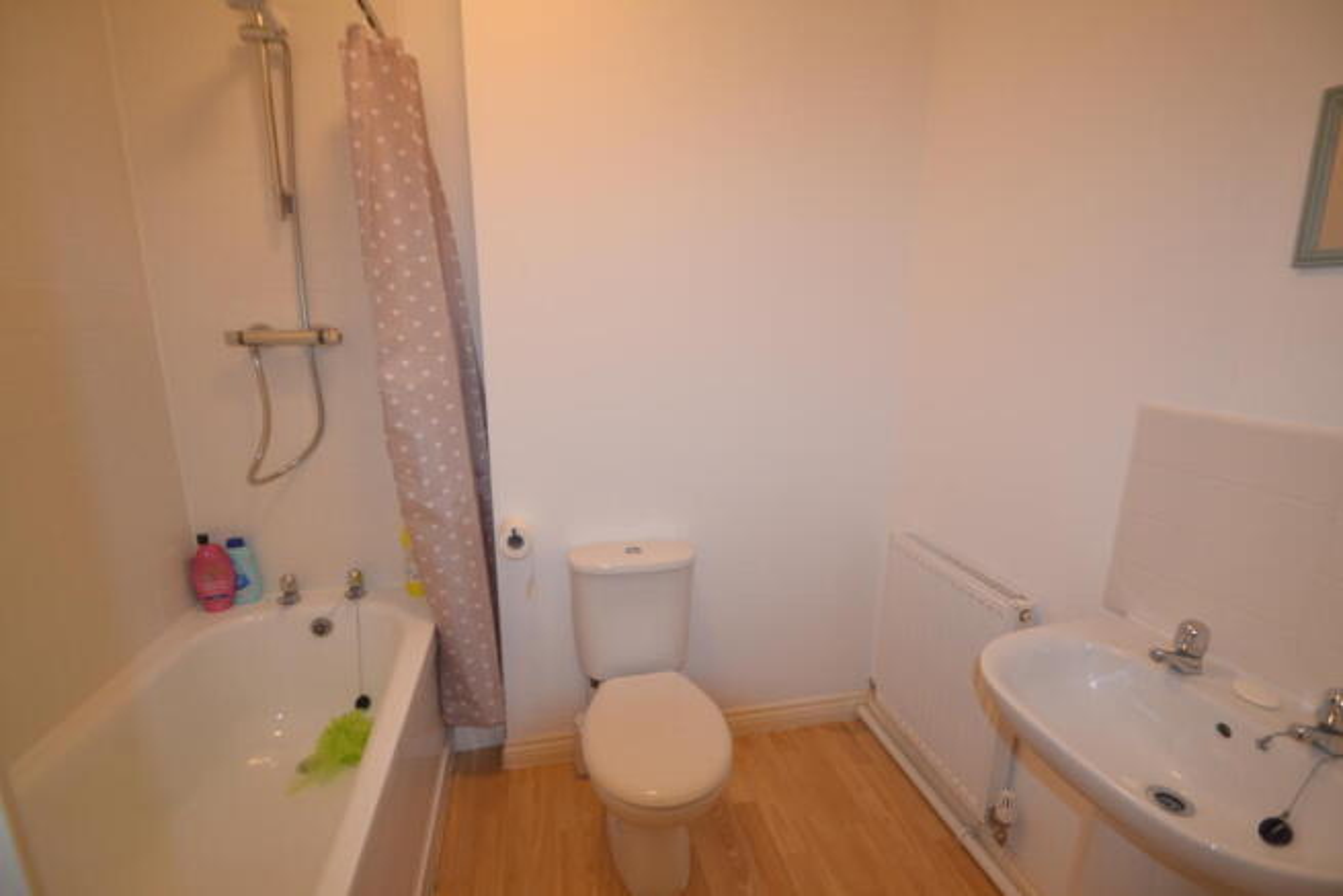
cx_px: 672
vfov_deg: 77.4
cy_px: 448
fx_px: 560
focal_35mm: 15
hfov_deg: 100.4
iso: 640
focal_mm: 10
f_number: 3.5
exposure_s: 1/40
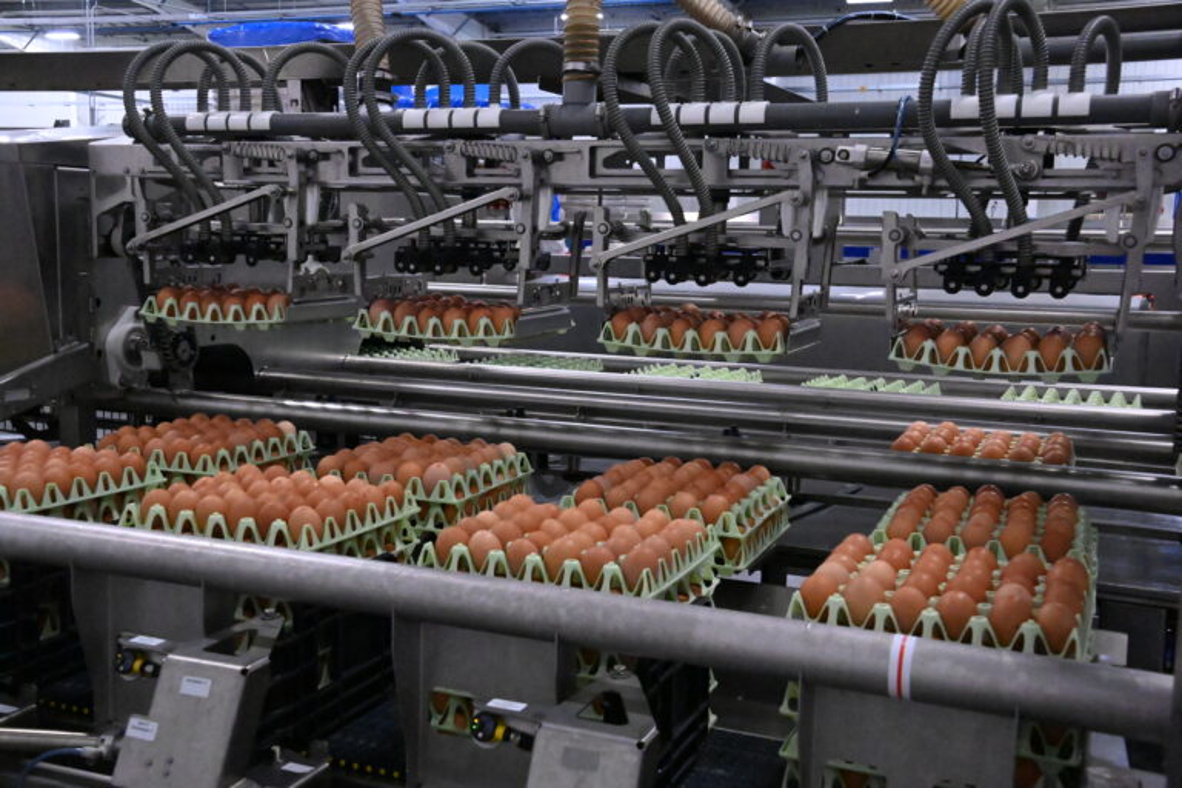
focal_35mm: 40
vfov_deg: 33.4
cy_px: 394
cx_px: 591
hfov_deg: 48.5
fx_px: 1313
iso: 40000
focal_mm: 40
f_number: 9
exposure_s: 1/320
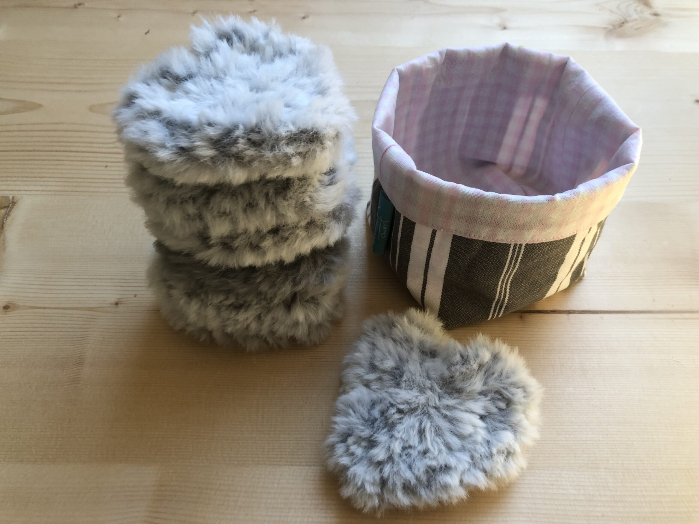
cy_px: 262
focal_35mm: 28
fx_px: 565
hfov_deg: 63.4
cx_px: 350
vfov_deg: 49.7
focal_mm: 3.99
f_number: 1.8
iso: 32
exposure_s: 1/25
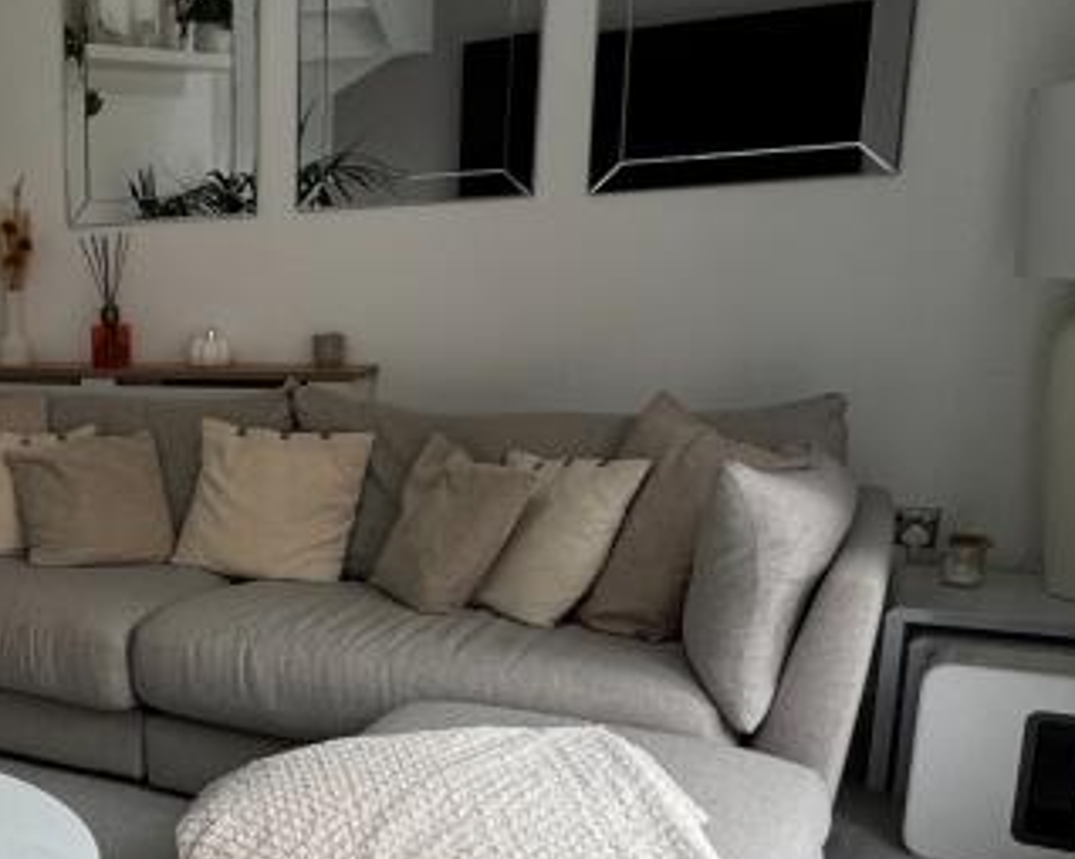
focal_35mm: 44
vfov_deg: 33.8
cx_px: -176
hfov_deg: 34.6
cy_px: 575
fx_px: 1399
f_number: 2.2
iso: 125
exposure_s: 1/99
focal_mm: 2.22
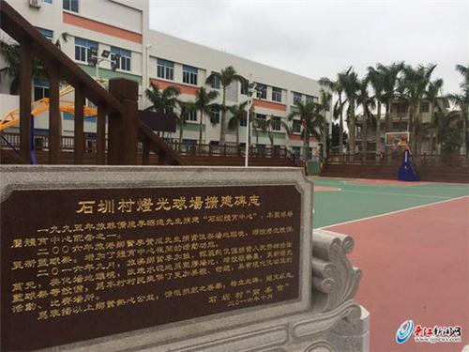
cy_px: 176
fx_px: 393
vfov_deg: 48.2
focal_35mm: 29
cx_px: 234
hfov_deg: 61.7
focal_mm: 4.15
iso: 32
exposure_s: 1/399
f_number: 2.2
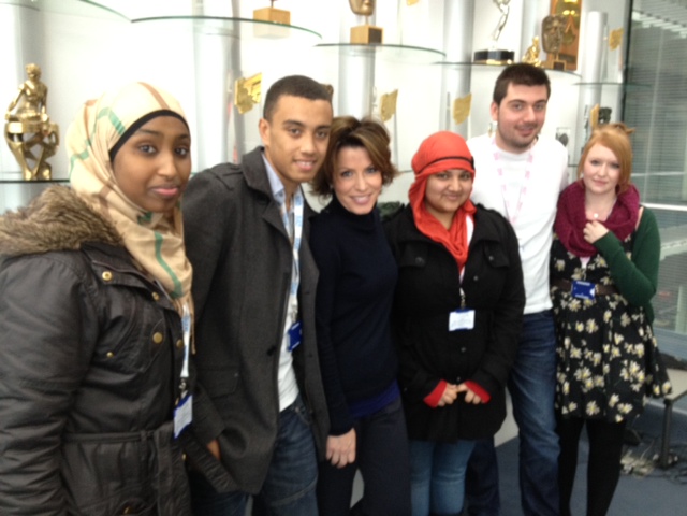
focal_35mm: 35
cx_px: 344
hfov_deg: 52.6
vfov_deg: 40.7
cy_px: 258
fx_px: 695
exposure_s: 1/20
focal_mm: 4.28
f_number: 2.4
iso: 160
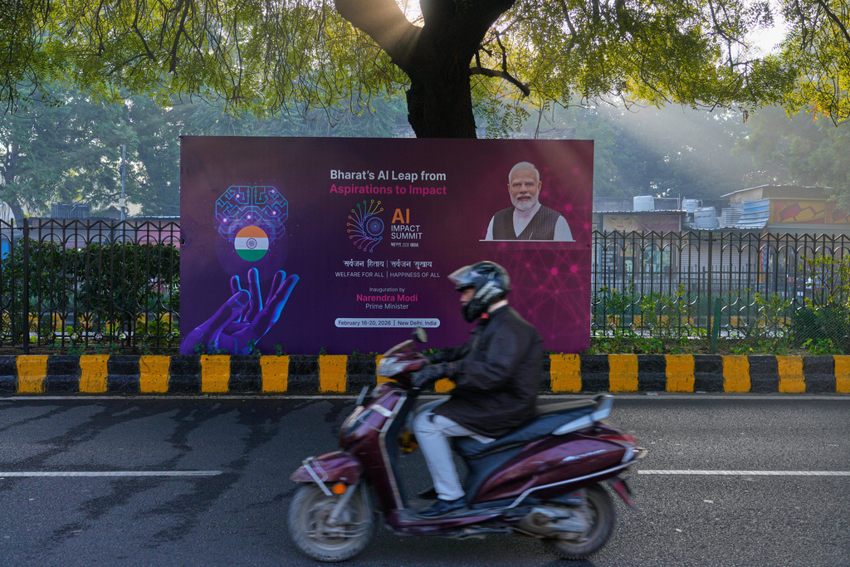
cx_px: 425
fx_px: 897
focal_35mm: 38
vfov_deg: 35.1
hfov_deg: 50.7
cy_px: 284
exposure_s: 1/500
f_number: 4
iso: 200
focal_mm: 38
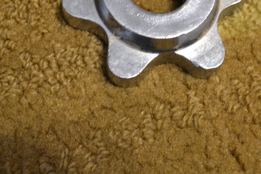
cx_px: 141
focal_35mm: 70
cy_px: 20
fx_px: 507
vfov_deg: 19.1
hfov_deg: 28.8
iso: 1250
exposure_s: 1/15
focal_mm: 24
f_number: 4
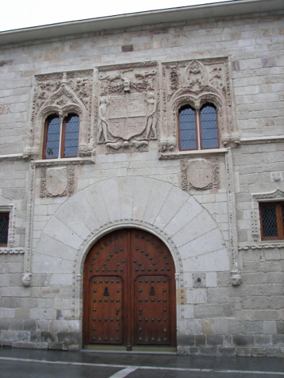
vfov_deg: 51.3
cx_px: 142
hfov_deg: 39.7
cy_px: 189
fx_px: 394
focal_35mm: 36
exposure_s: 1/30
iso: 100
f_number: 2.8
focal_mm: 6
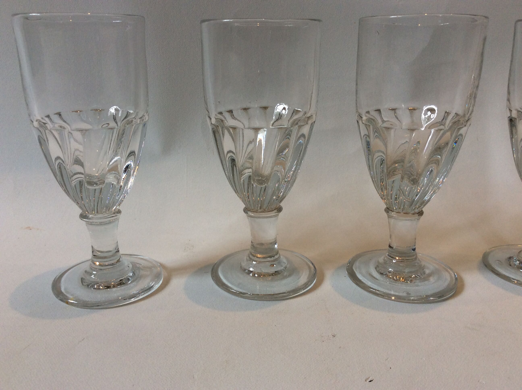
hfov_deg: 56.9
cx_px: 261
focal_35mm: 32
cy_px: 195
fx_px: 482
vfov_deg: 44.1
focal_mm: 3.3
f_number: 2.4
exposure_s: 1/50
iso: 40
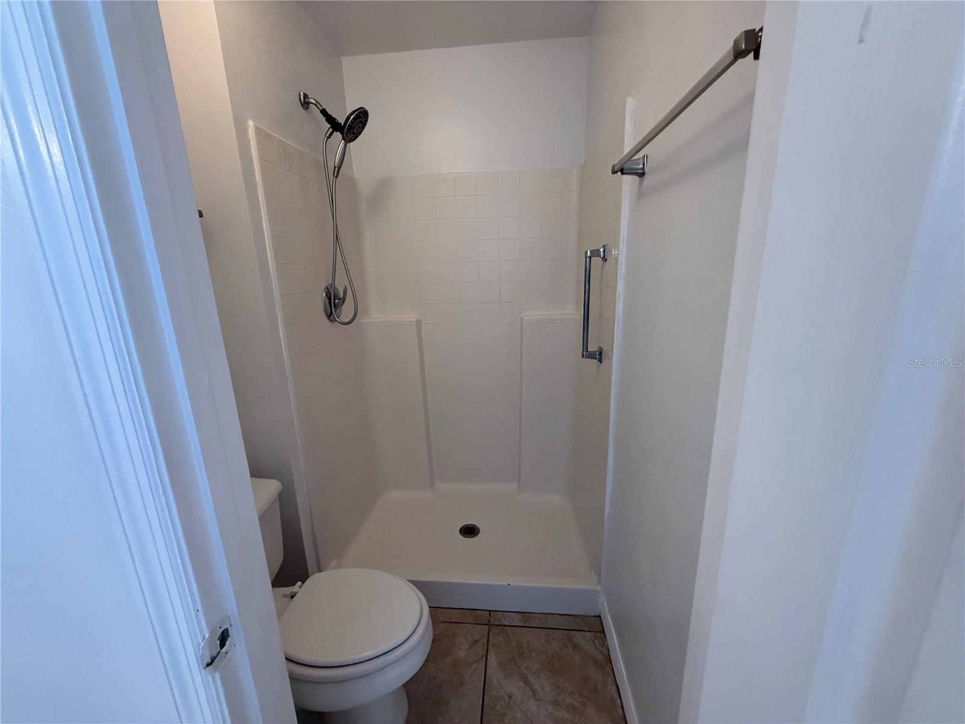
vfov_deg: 85.7
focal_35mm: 14
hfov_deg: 102.1
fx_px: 390
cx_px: 482
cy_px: 362
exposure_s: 1/120
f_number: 2.2
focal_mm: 2.22
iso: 320
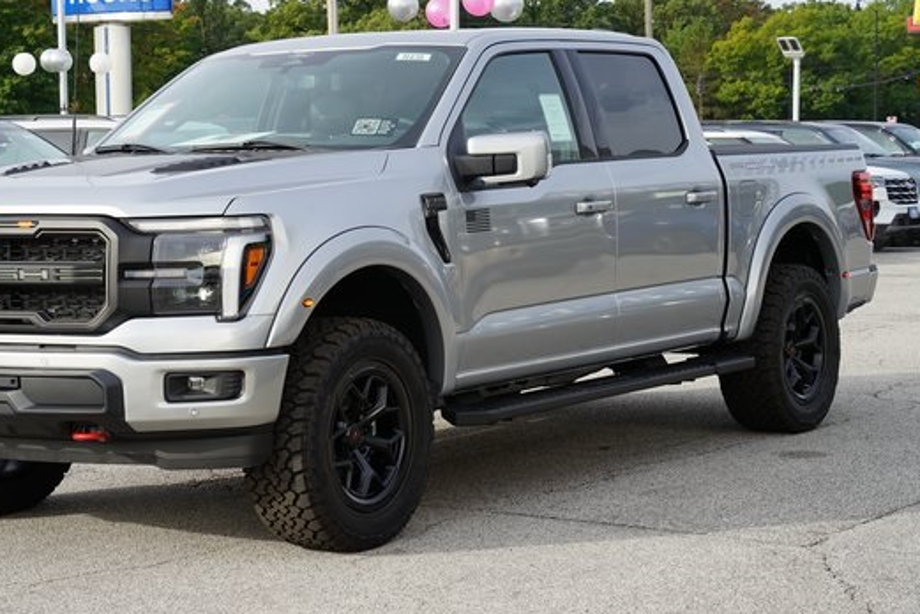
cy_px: 262
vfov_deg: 16.9
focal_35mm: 81
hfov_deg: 25.0
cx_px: 371
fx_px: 2071
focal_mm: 66
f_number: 9
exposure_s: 1/100
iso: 100
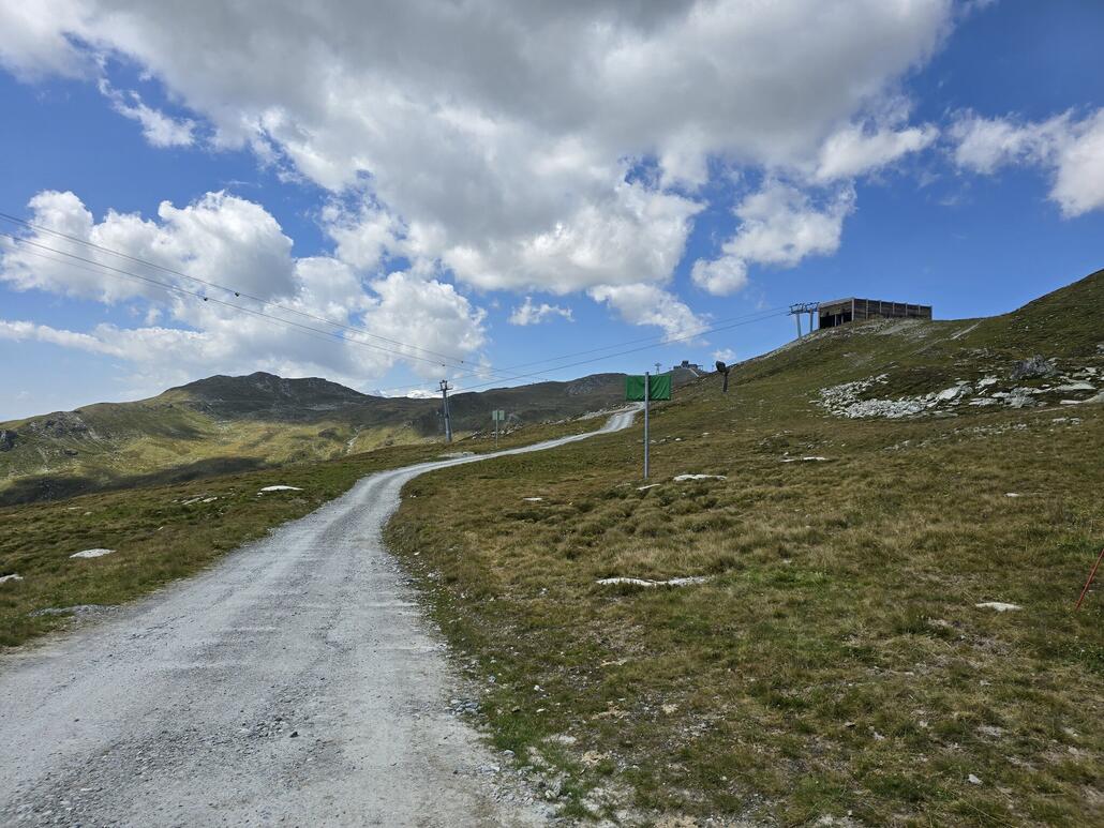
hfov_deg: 73.9
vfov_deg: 58.9
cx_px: 552
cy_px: 414
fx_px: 734
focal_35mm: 23
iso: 12
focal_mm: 6.3
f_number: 1.7
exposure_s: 1/1061
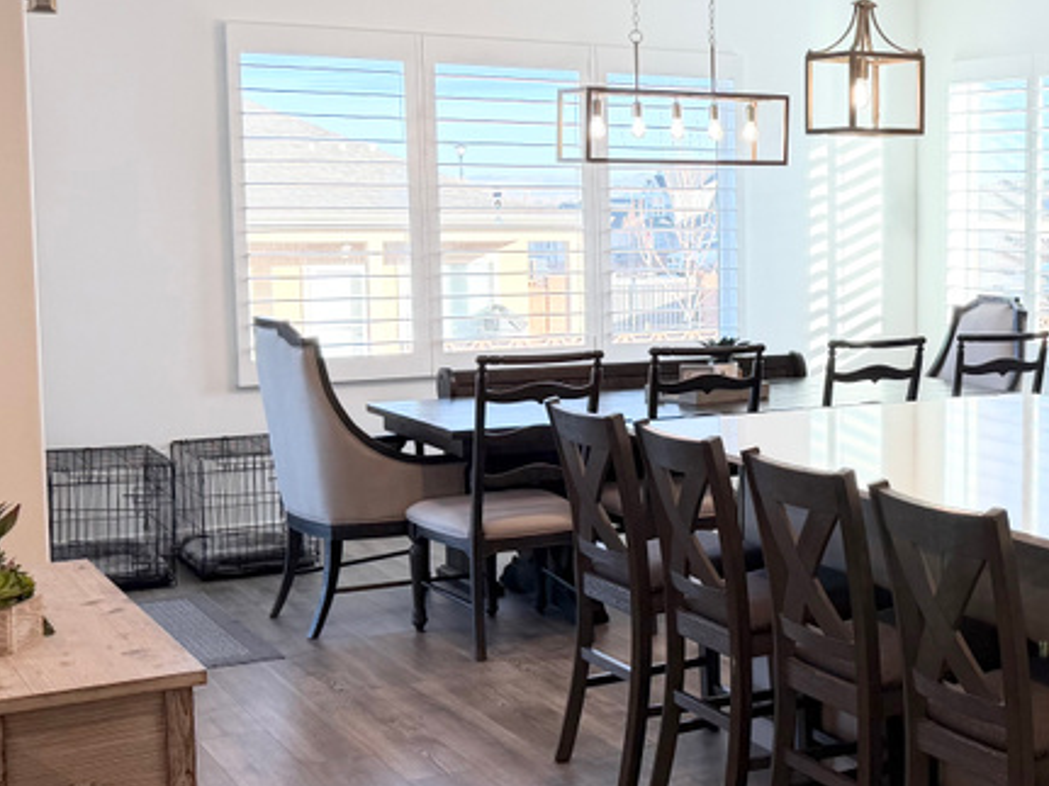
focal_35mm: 57
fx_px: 1727
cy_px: 365
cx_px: 952
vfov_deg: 25.6
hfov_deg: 32.1
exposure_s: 1/204
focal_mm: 6.76
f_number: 1.78
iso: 80
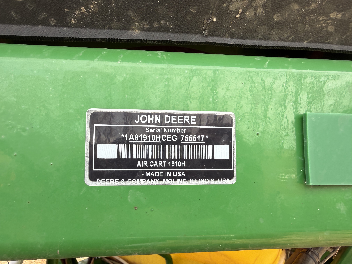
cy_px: 132
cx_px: 176
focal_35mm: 24
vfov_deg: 56.8
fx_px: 244
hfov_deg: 71.6
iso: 40
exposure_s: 1/206
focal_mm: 2.22
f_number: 2.2
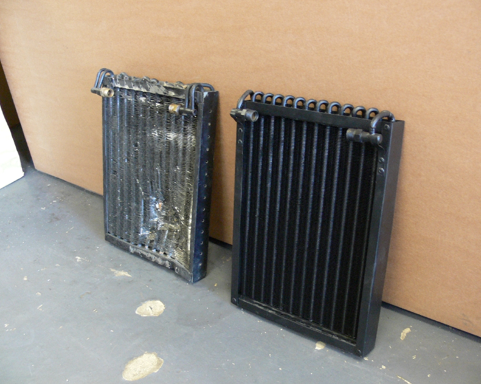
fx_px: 527
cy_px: 189
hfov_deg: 49.1
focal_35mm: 37
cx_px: 253
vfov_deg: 40.1
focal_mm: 7.4
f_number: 2.8
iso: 200
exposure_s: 1/8
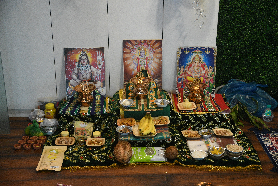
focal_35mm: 55
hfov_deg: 36.2
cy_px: 93
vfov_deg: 24.6
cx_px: 139
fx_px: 425
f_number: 4
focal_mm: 55
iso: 1600
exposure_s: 1/125
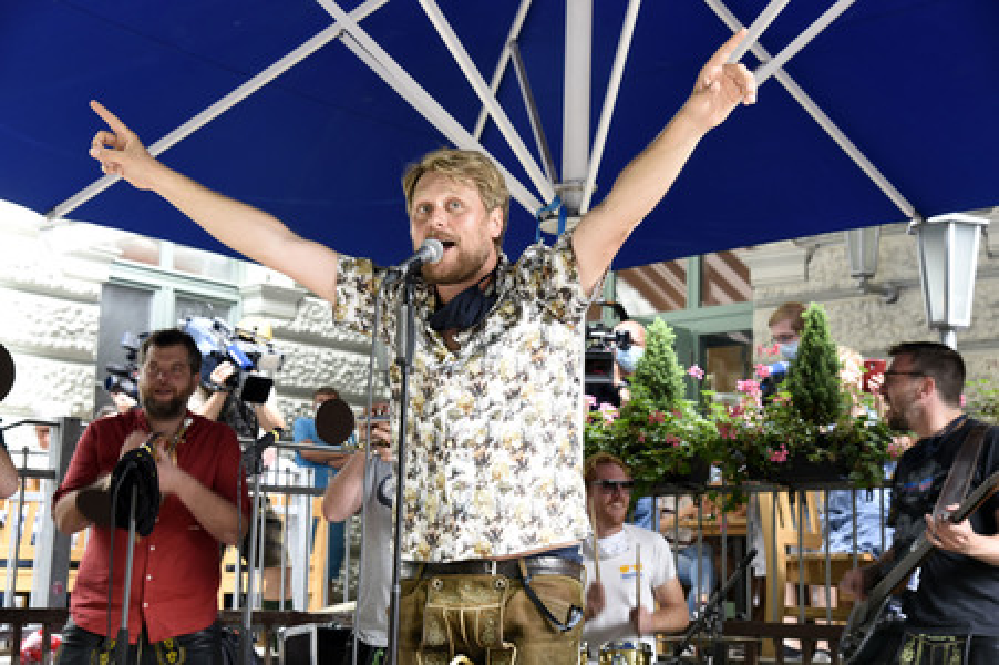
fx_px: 1802
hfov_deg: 31.0
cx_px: 500
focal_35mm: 65
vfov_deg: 20.9
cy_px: 332
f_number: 6.3
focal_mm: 65
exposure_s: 1/60
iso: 1250
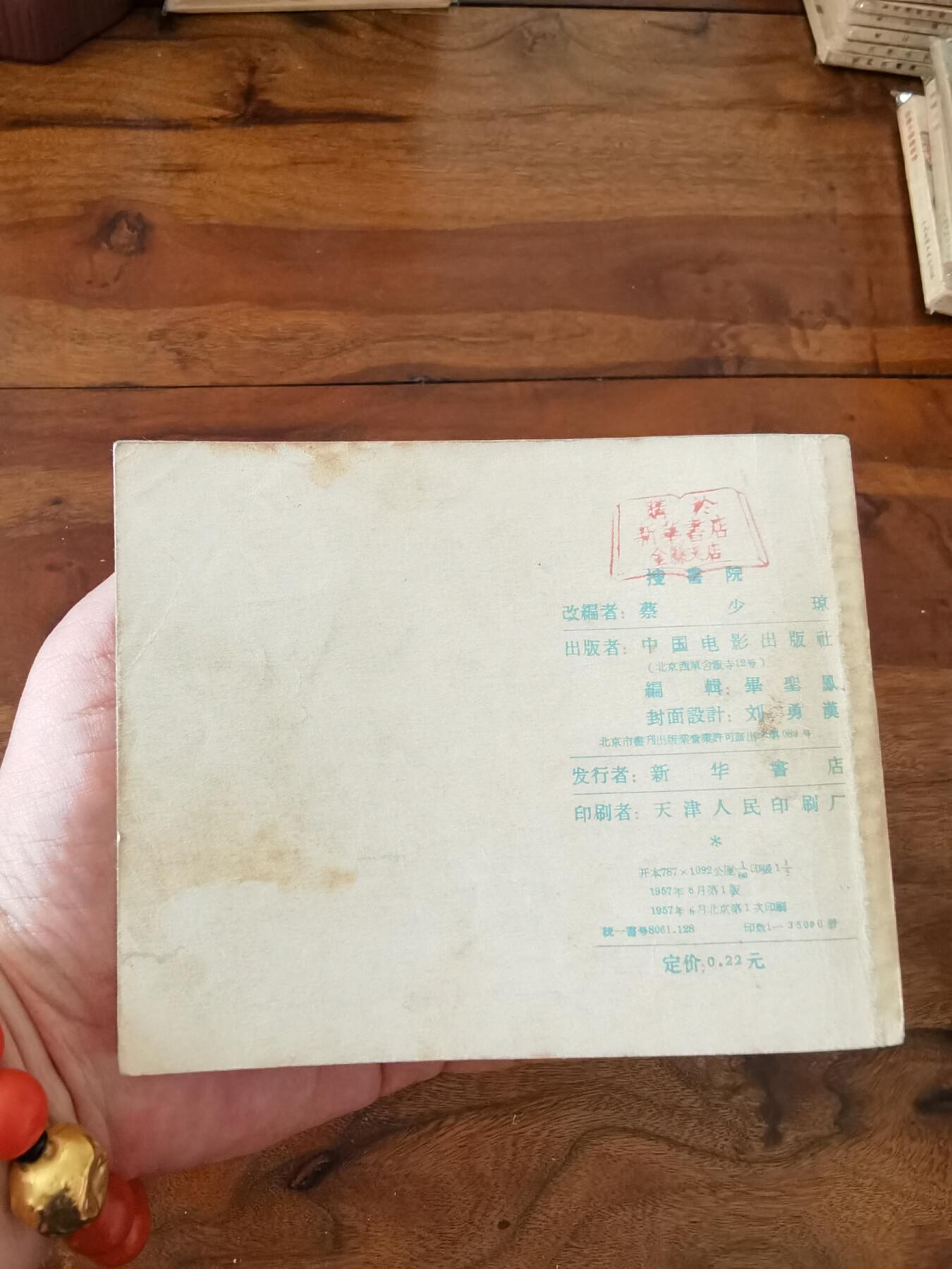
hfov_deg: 51.4
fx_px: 990
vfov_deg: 65.3
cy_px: 634
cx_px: 476
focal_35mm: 27
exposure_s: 1/60
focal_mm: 2.26
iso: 200
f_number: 2.2
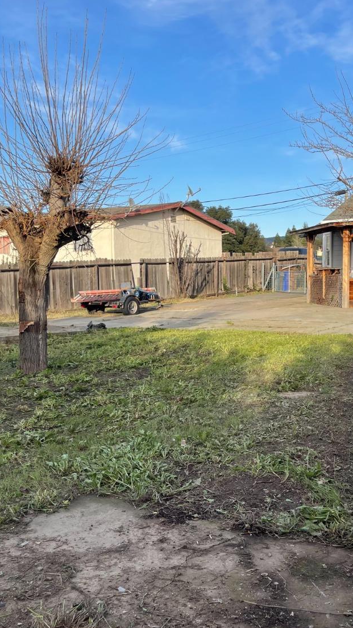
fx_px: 616
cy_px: 318
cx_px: 233
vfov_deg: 54.0
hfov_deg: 31.8
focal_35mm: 37
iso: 32
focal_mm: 5.1
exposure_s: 1/1403
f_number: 1.6
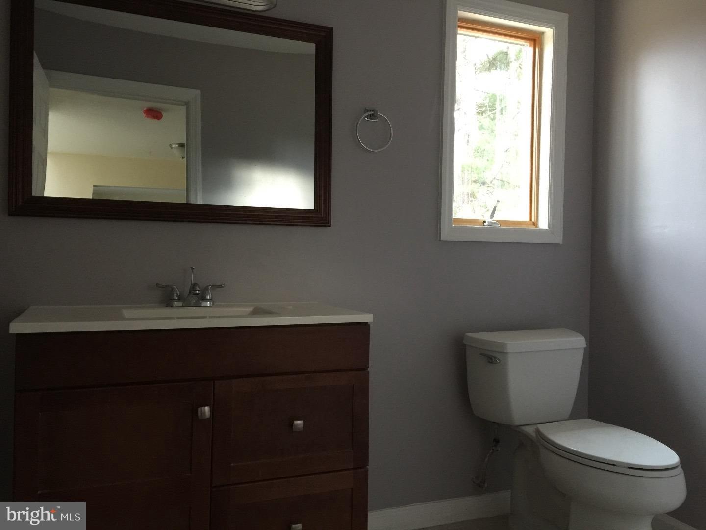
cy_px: 265
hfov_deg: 61.7
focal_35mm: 29
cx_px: 353
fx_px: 591
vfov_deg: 48.2
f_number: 2.2
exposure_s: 1/15
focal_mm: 4.15
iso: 125
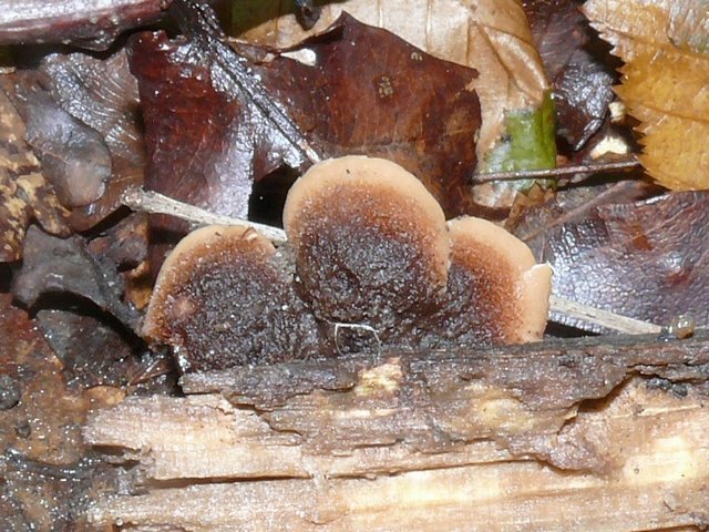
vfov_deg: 32.2
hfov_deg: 42.1
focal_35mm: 45
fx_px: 922
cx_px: 354
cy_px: 266
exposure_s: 1
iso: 100
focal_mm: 9.5
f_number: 11
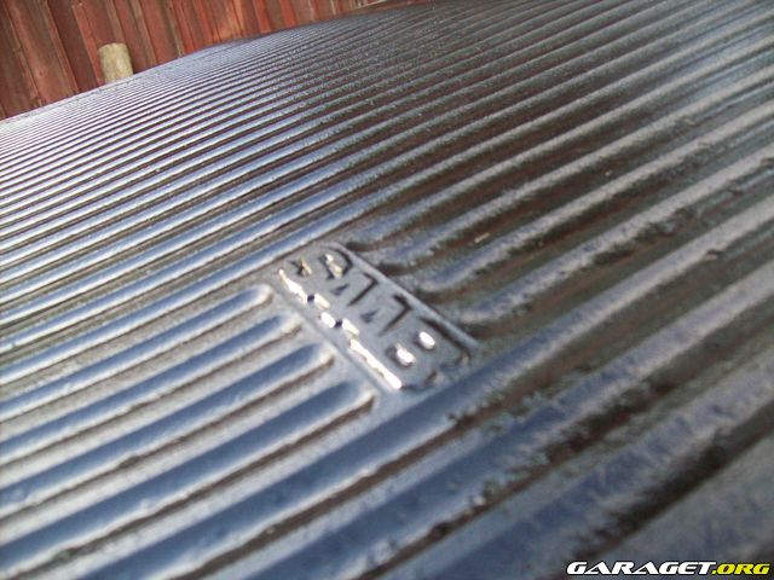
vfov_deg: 39.7
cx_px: 387
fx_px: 805
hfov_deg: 51.4
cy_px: 290
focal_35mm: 36
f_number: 2.7
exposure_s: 1/128
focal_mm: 6
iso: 250
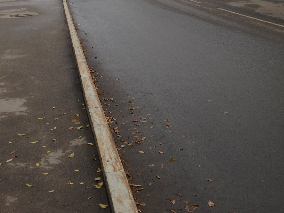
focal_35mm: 66
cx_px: 155
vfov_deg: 21.6
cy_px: 11
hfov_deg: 29.4
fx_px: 541
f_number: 2.4
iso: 50
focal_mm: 4.12
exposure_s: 1/213
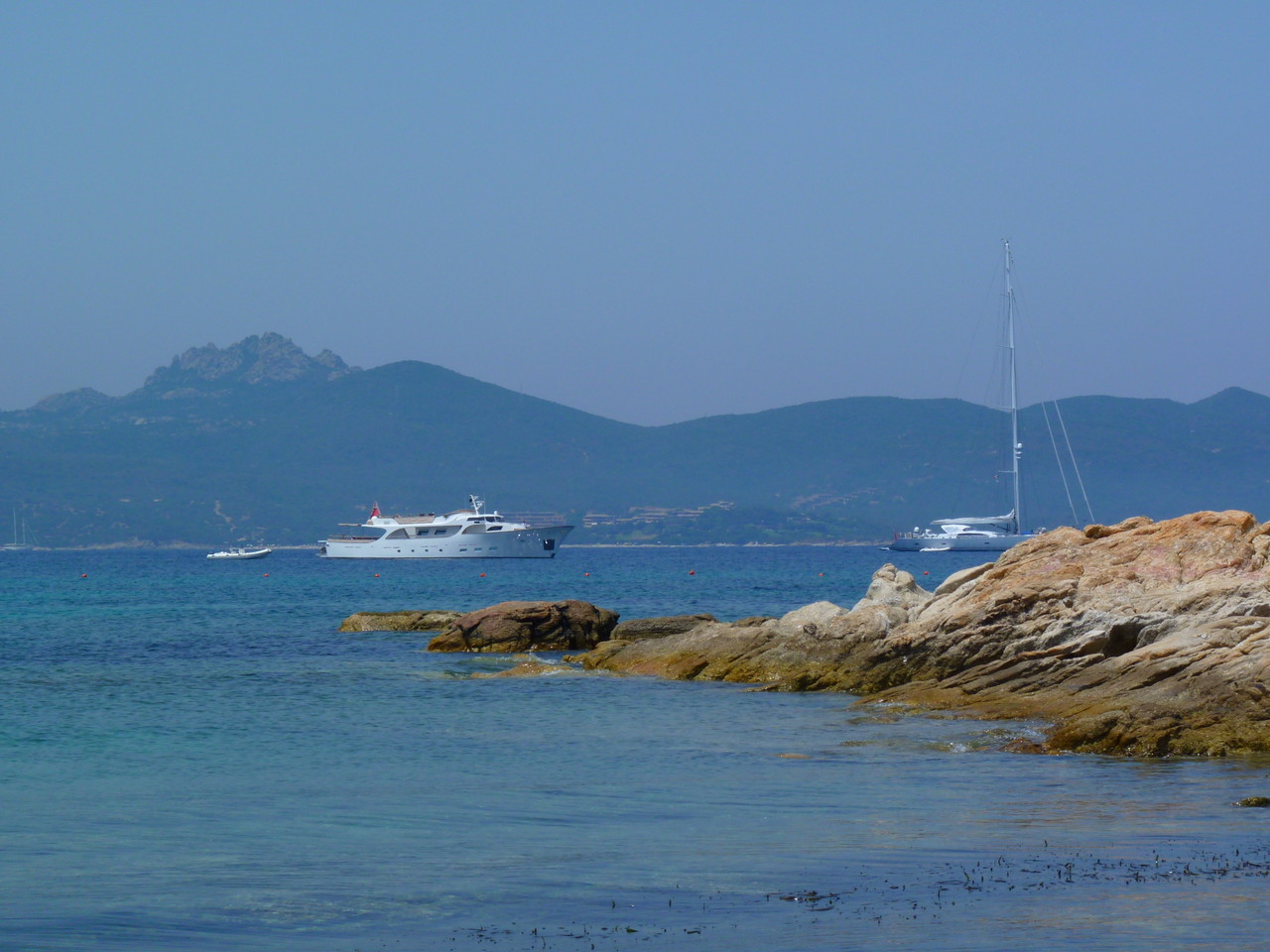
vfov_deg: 14.1
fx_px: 3852
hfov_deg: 18.7
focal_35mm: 105
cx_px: 635
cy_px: 476
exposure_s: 1/500
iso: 80
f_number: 6.3
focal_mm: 18.7
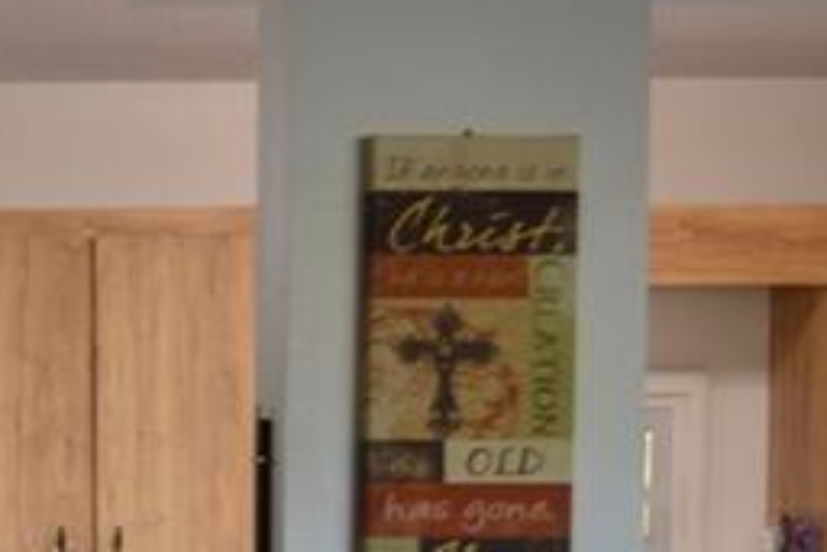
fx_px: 3310
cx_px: -720
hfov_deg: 12.8
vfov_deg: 9.4
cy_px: 749
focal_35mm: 144
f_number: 4
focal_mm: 24
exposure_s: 1/40
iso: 400
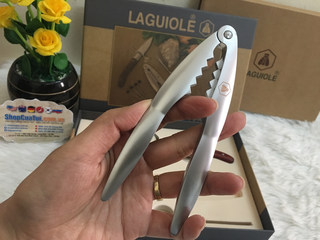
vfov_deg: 48.2
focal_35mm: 29
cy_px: 120
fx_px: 268
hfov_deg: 61.7
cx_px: 160
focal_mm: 4.15
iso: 100
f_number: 2.2
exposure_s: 1/17
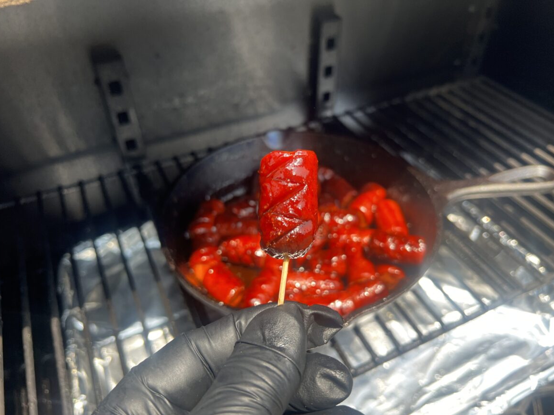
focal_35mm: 27
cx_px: 283
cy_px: 215
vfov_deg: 51.3
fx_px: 432
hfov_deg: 65.3
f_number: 1.5
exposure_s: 1/674
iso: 50
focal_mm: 5.7
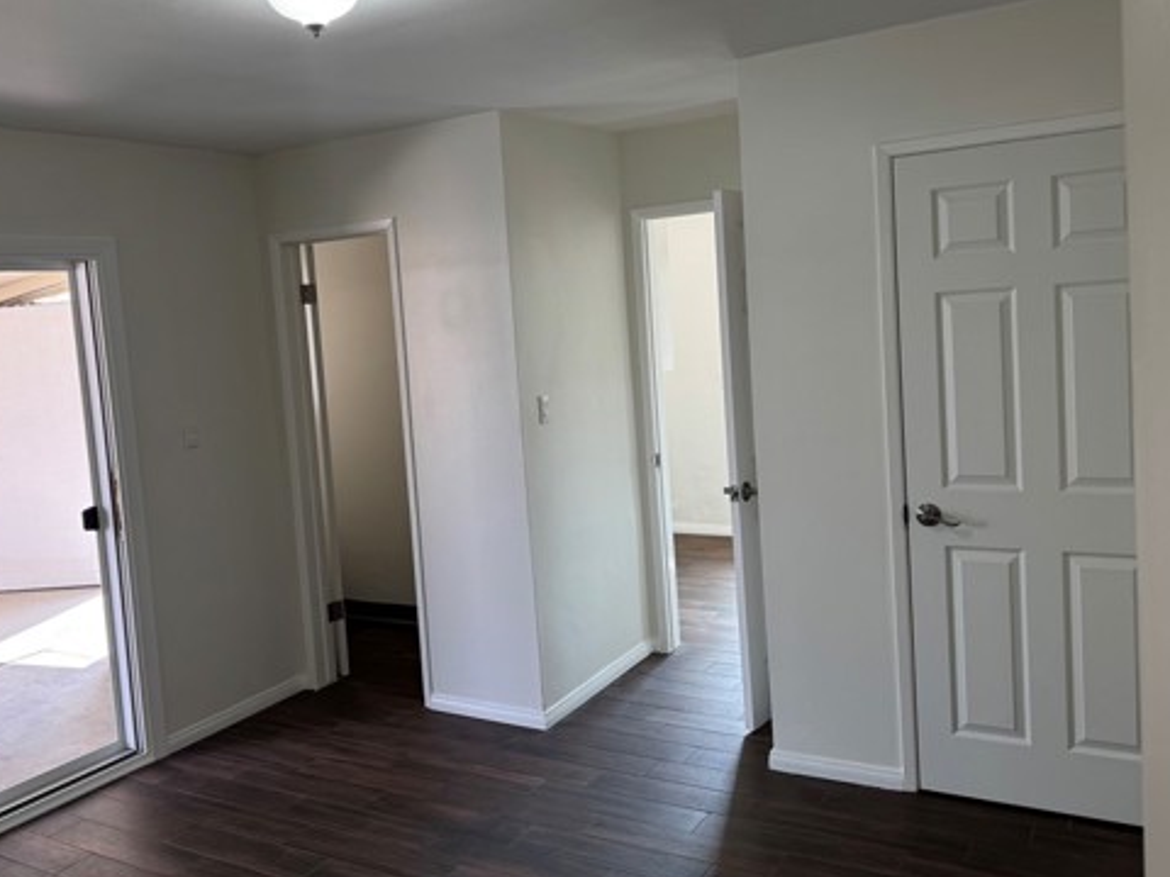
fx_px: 1082
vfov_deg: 44.1
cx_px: 470
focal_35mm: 32
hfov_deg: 56.4
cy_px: 409
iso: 80
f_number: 1.78
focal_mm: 6.76
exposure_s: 1/120
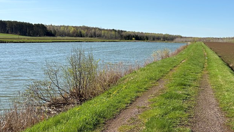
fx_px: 292
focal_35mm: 47
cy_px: 77
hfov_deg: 42.9
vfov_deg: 25.4
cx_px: 163
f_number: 1.6
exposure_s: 1/3448
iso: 50
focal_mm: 5.96
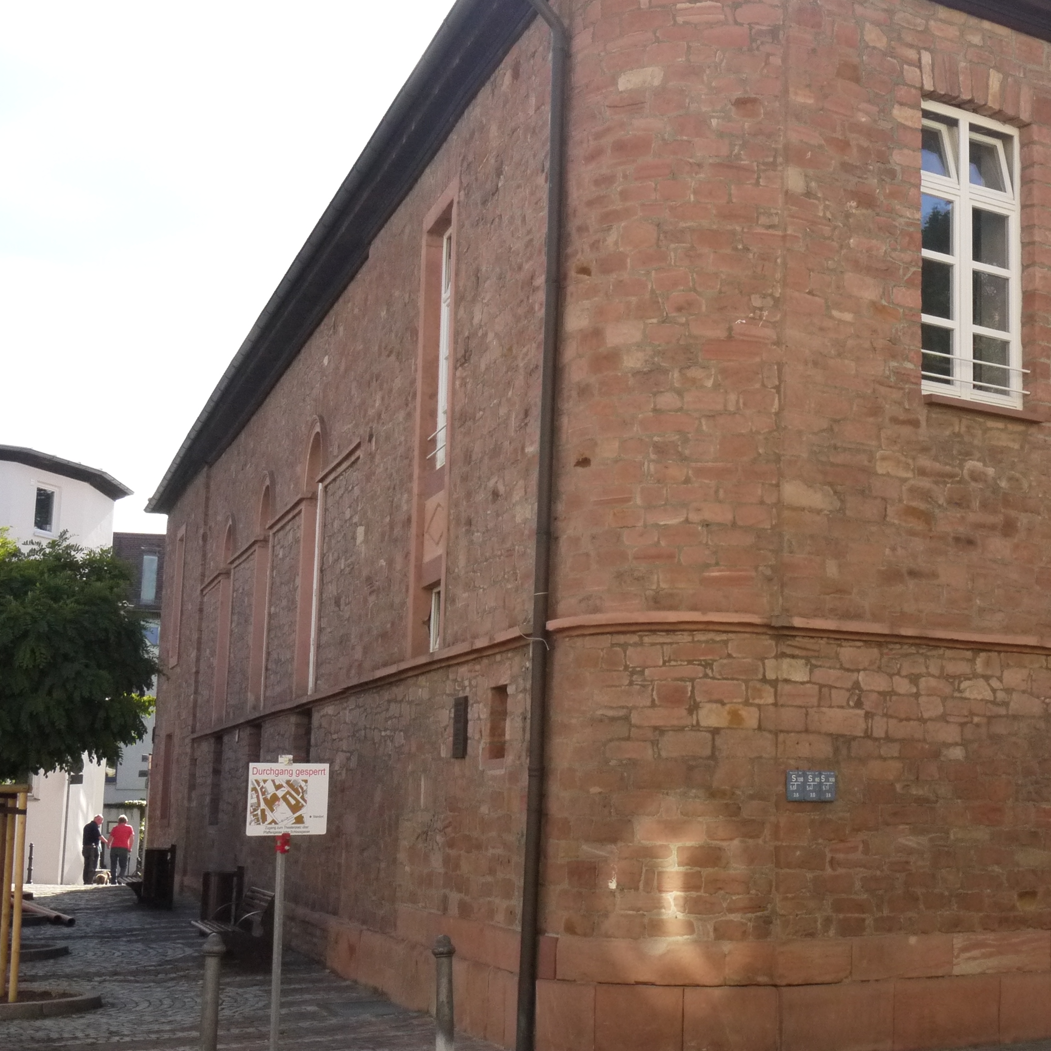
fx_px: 2095
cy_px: 479
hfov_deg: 27.7
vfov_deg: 28.1
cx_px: 814
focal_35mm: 61
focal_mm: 20
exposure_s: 1/640
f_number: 10
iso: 800
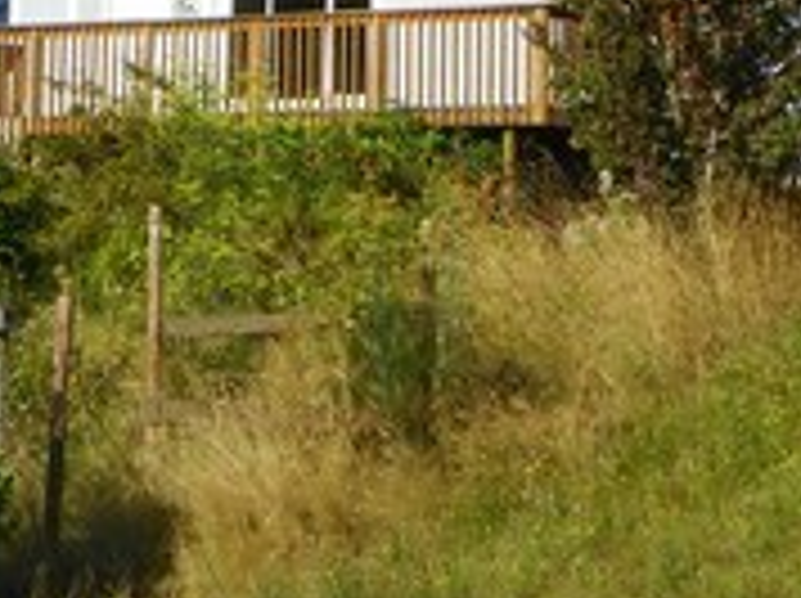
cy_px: 94
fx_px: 3512
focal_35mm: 152
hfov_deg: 13.0
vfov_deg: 9.7
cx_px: 436
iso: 64
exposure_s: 1/400
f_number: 5.6
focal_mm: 13.8
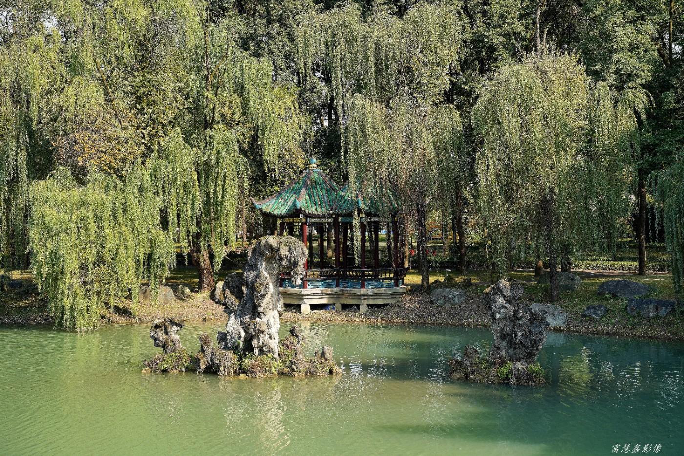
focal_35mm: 52
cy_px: 228
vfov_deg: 26.0
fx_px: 988
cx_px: 342
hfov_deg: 38.2
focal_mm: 52
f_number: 7.1
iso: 100
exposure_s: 1/80
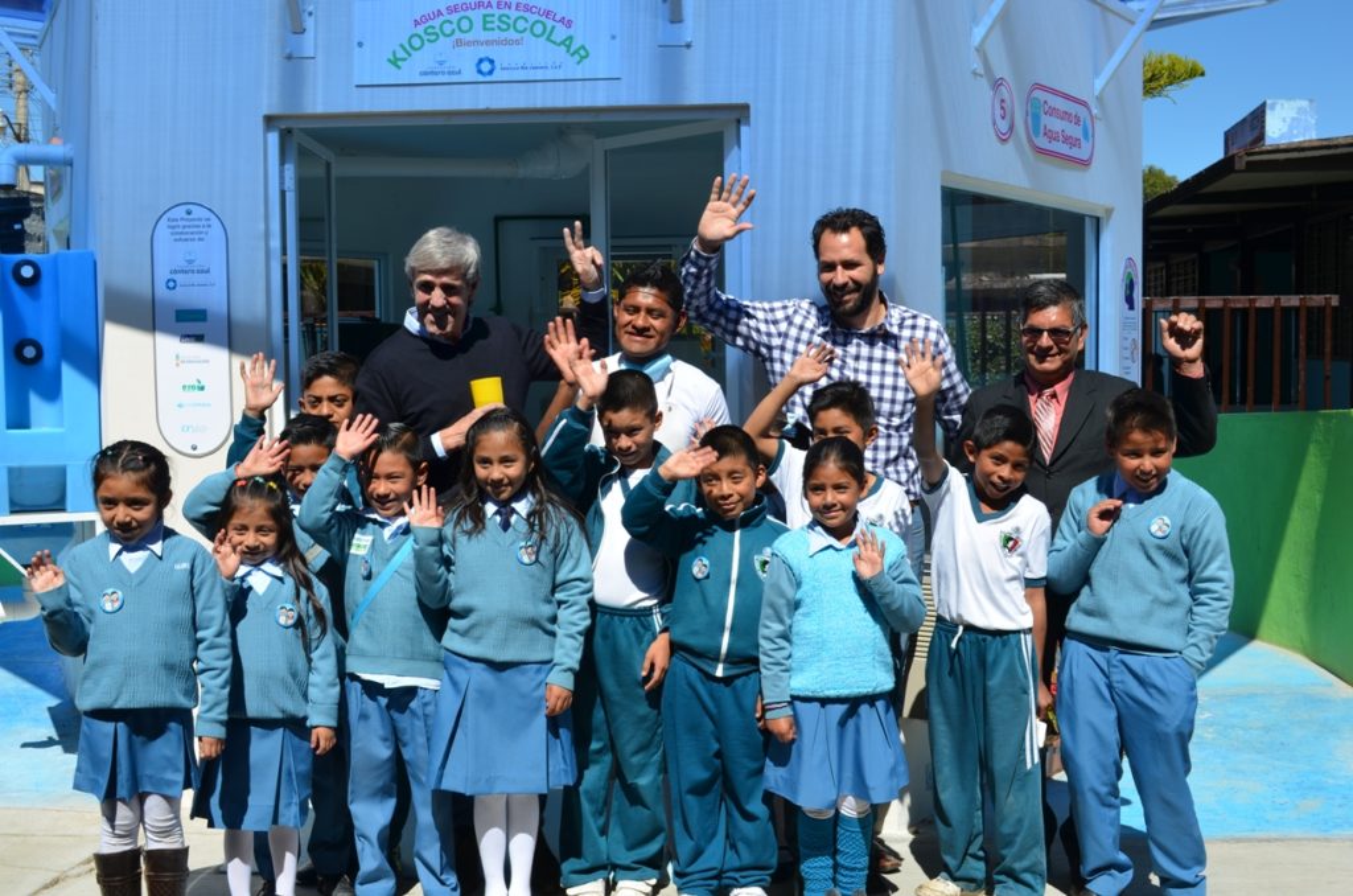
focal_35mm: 45
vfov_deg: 29.7
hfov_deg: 43.7
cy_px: 448
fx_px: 1688
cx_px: 676
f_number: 8
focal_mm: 30
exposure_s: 1/250
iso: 100
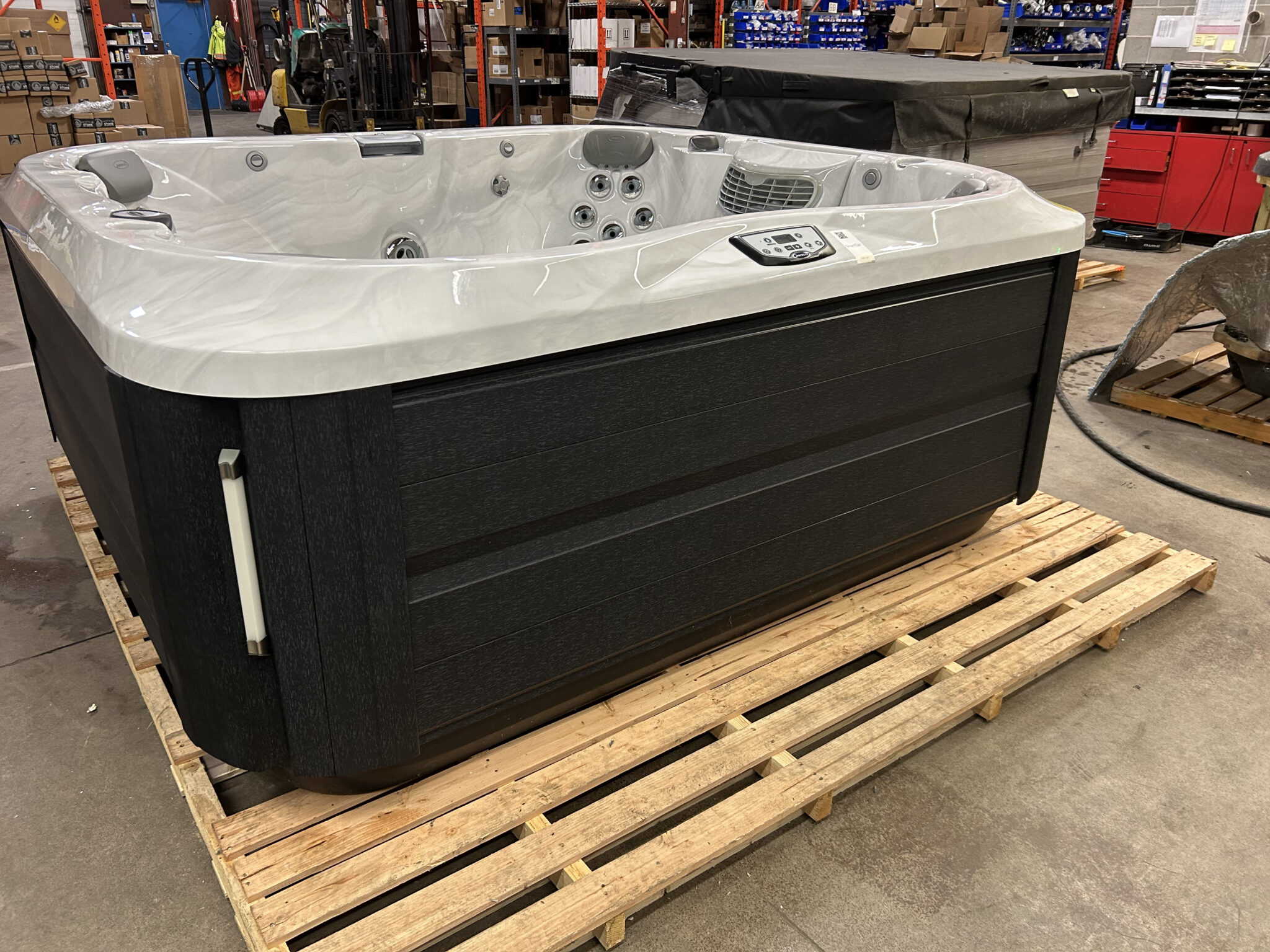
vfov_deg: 53.1
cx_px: 635
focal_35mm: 26
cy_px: 476
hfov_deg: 67.3
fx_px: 954
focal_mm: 5.7
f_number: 1.5
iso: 200
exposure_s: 1/60
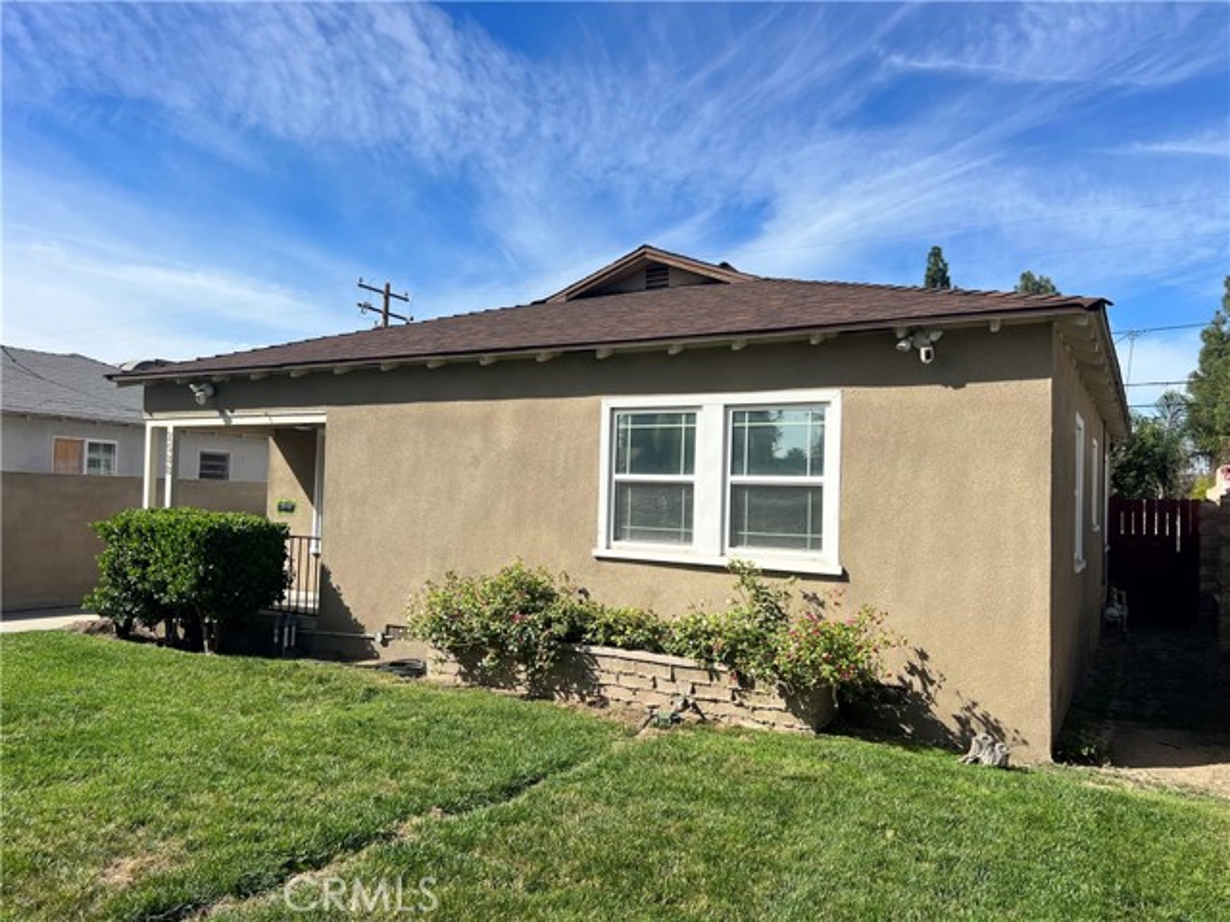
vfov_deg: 53.1
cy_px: 461
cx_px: 615
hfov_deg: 67.3
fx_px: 924
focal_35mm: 26
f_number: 1.5
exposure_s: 1/4274
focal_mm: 5.7
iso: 50
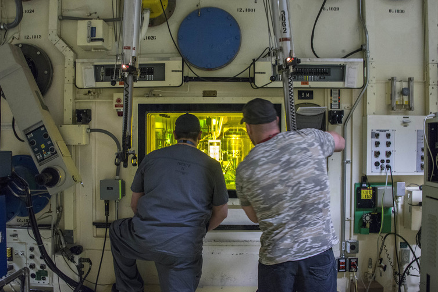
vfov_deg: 45.0
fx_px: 353
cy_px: 144
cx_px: 226
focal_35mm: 29
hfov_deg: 63.6
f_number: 8
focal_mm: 28
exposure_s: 1/6
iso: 3200
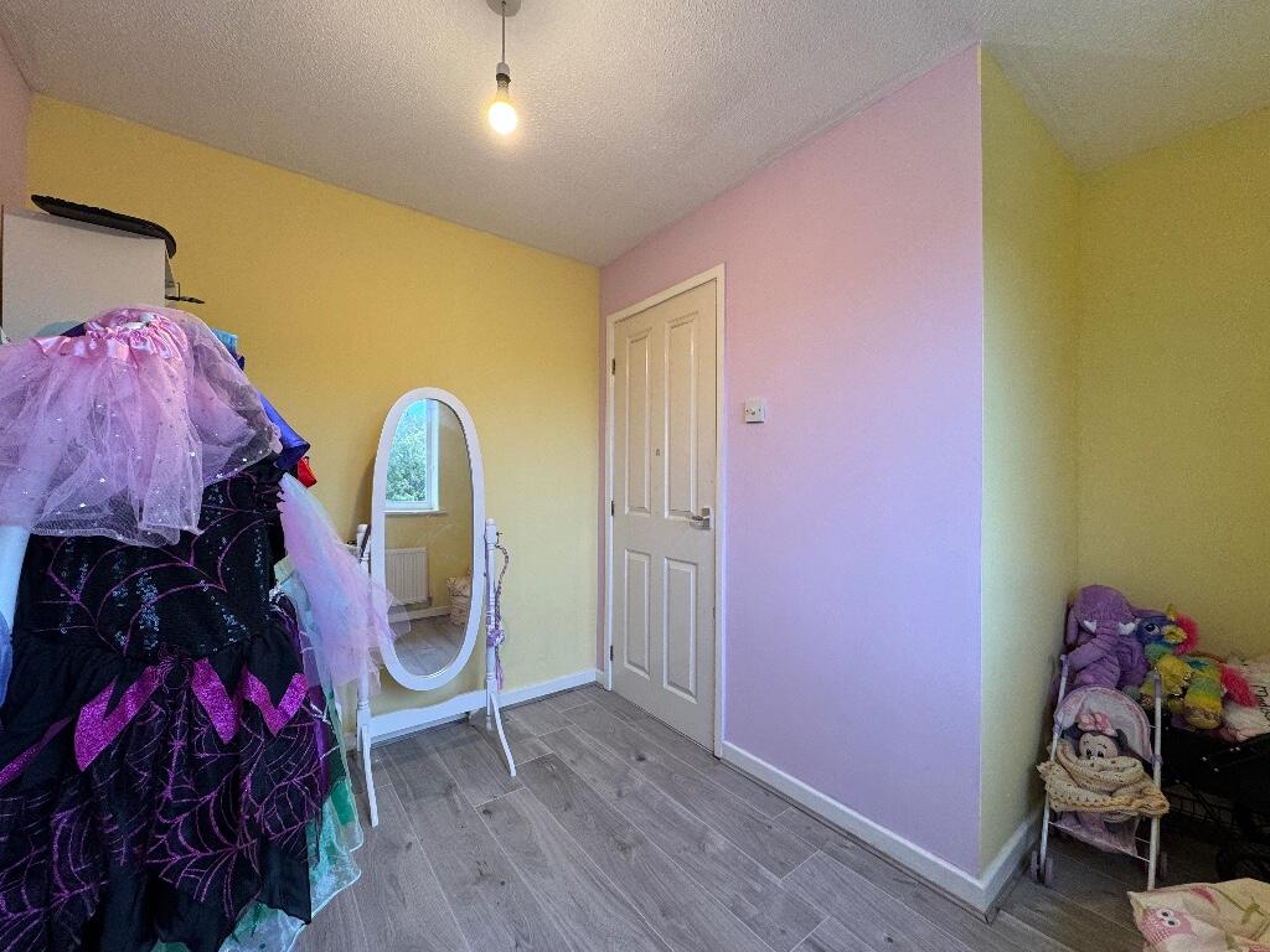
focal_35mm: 14
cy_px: 476
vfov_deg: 85.7
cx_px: 635
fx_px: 514
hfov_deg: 102.1
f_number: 2.2
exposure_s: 1/100
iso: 125
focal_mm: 2.22
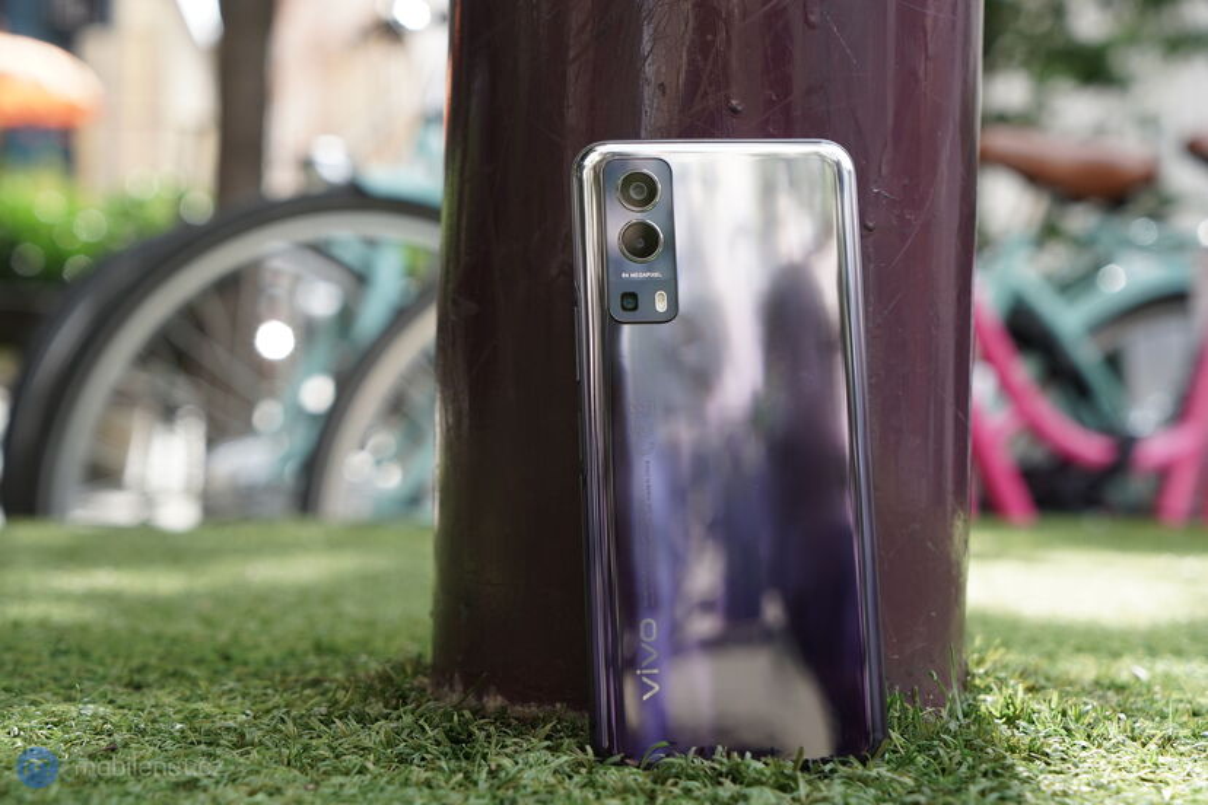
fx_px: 2080
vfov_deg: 21.9
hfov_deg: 32.4
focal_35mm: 62
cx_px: 604
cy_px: 402
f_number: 6.3
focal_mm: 62
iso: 320
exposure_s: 1/160
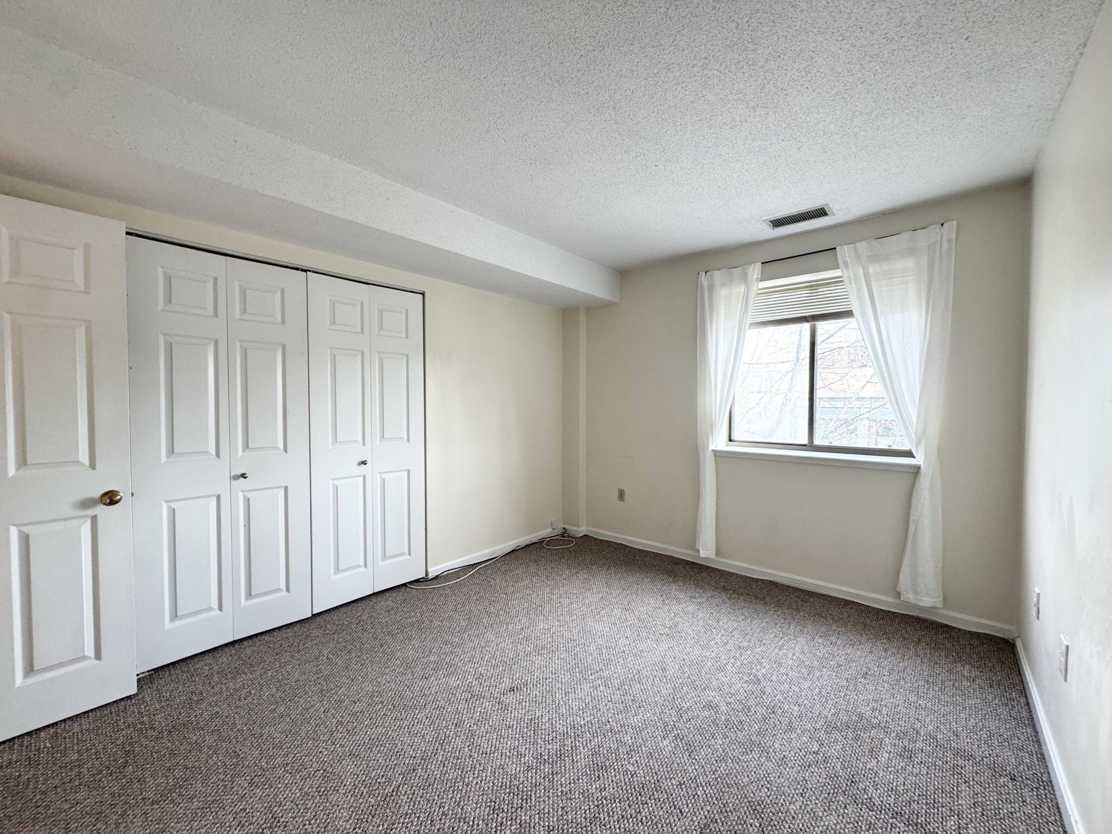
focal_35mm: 14
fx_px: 450
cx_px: 556
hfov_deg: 102.1
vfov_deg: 85.7
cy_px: 417
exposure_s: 1/120
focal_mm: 2.22
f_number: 2.2
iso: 250
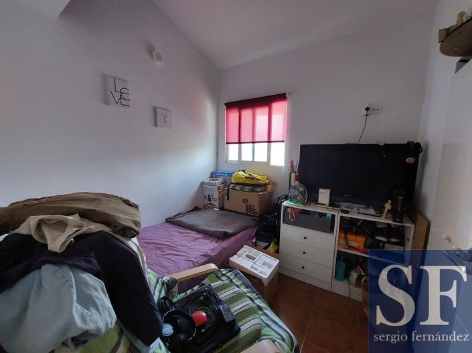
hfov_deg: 106.2
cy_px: 176
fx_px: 177
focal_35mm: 13
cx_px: 236
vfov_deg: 89.9
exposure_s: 1/50
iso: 250
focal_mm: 1.74
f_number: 2.2
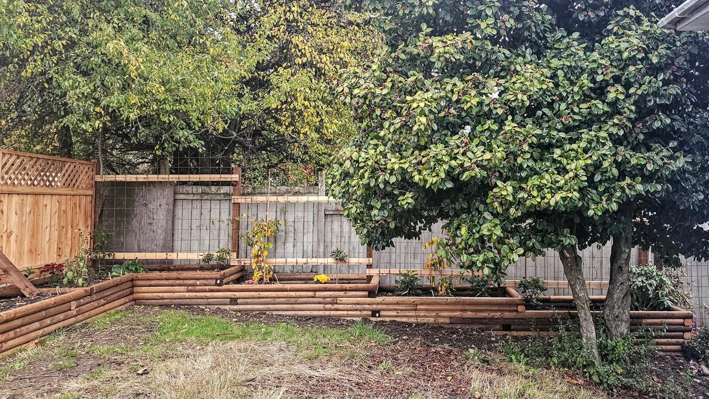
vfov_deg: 37.7
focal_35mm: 31
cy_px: 183
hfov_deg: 62.4
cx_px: 402
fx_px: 583
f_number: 1.7
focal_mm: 6.3
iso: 1000
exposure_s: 1/120
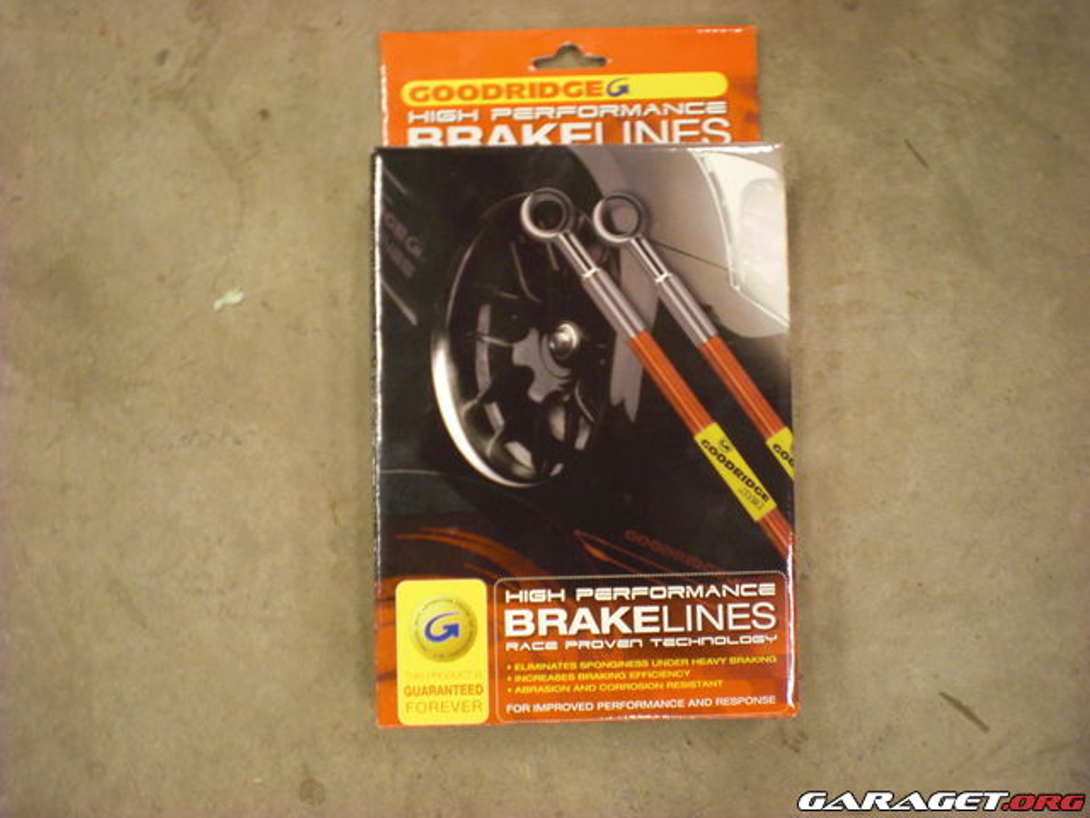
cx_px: 545
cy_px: 409
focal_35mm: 38
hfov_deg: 49.0
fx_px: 1197
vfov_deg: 37.7
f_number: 3.1
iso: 200
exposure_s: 1/13
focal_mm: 6.3
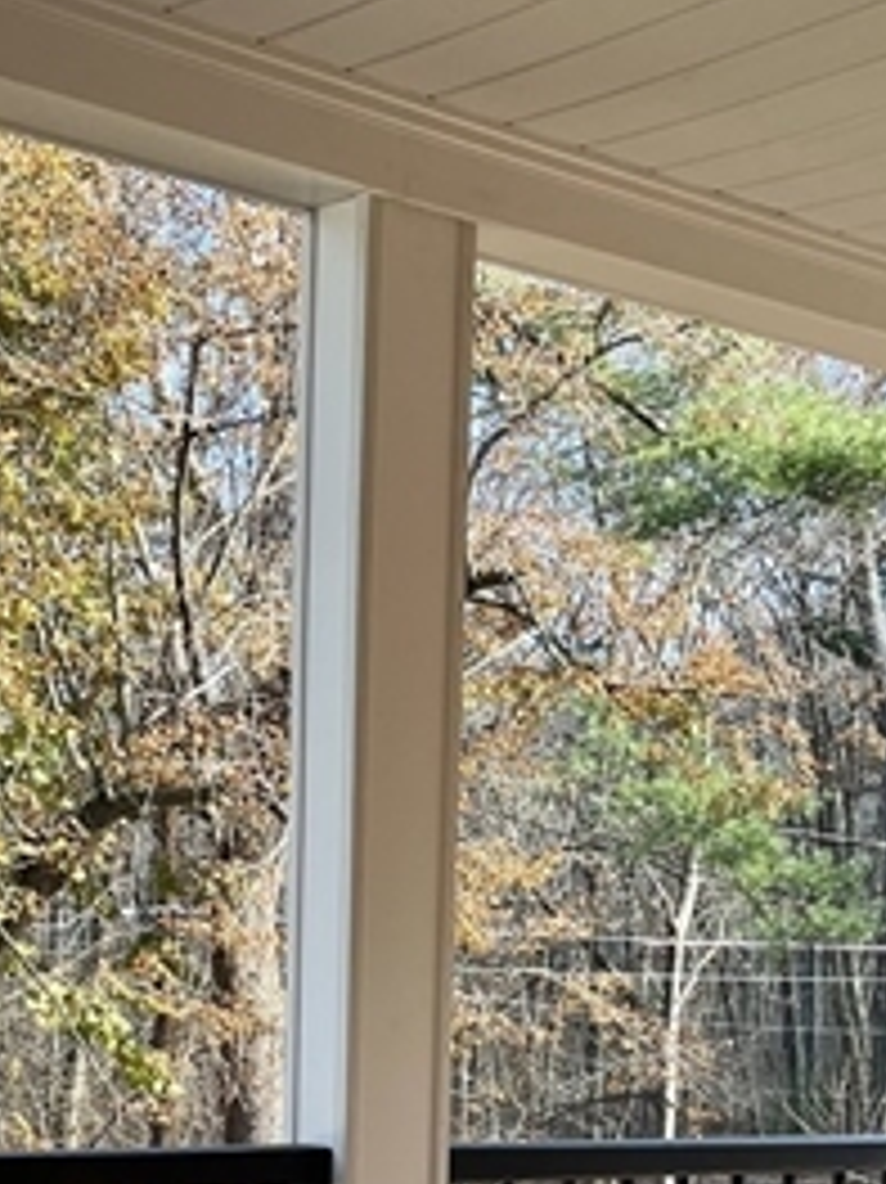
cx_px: 445
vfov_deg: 24.2
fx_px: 2596
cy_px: 1270
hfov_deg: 19.4
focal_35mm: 76
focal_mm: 5.1
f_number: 1.6
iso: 50
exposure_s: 1/315
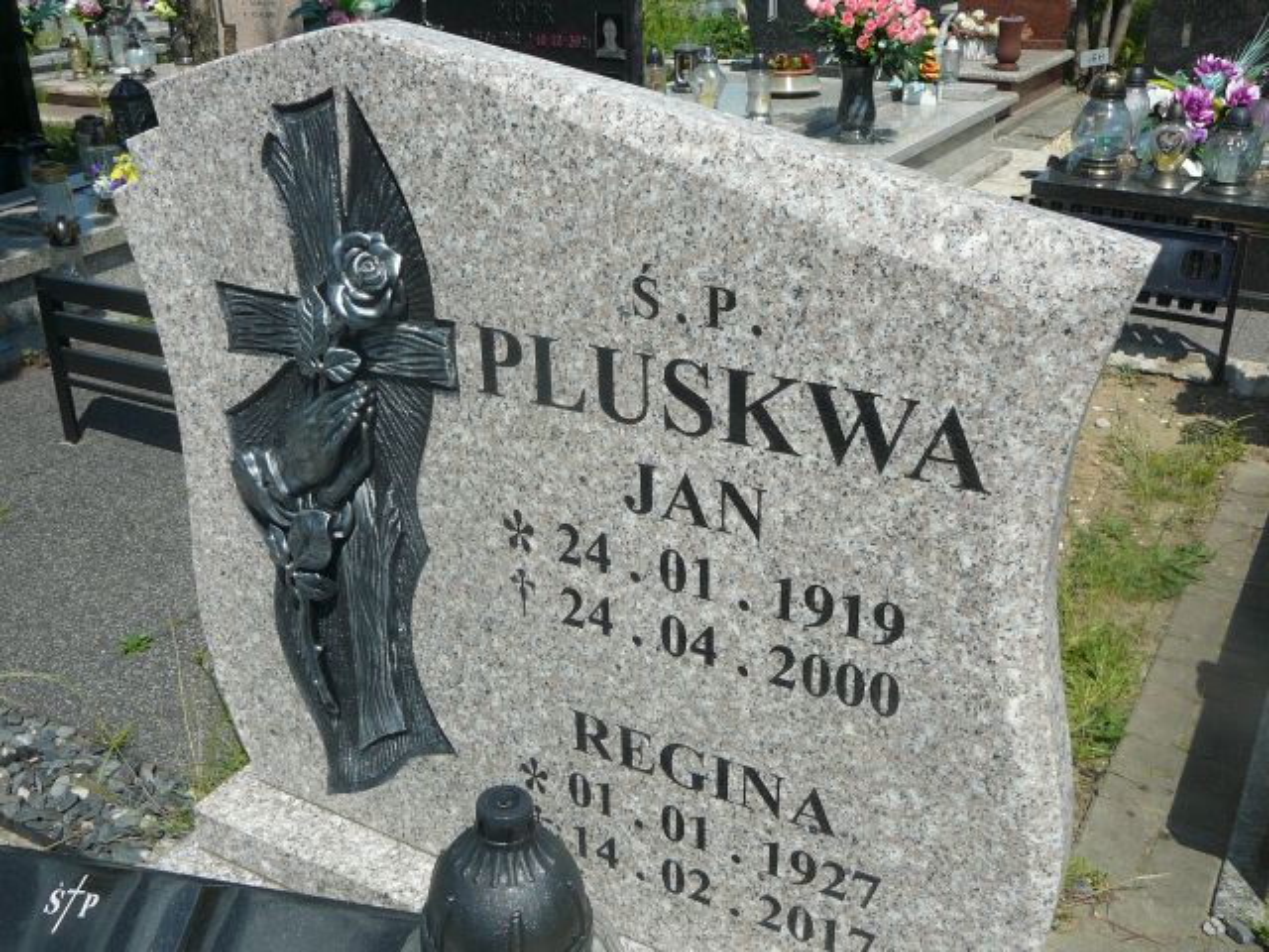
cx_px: 634
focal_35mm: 35
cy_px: 476
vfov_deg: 40.7
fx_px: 1283
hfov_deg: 52.6
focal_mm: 5.2
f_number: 5
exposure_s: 1/640
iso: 80
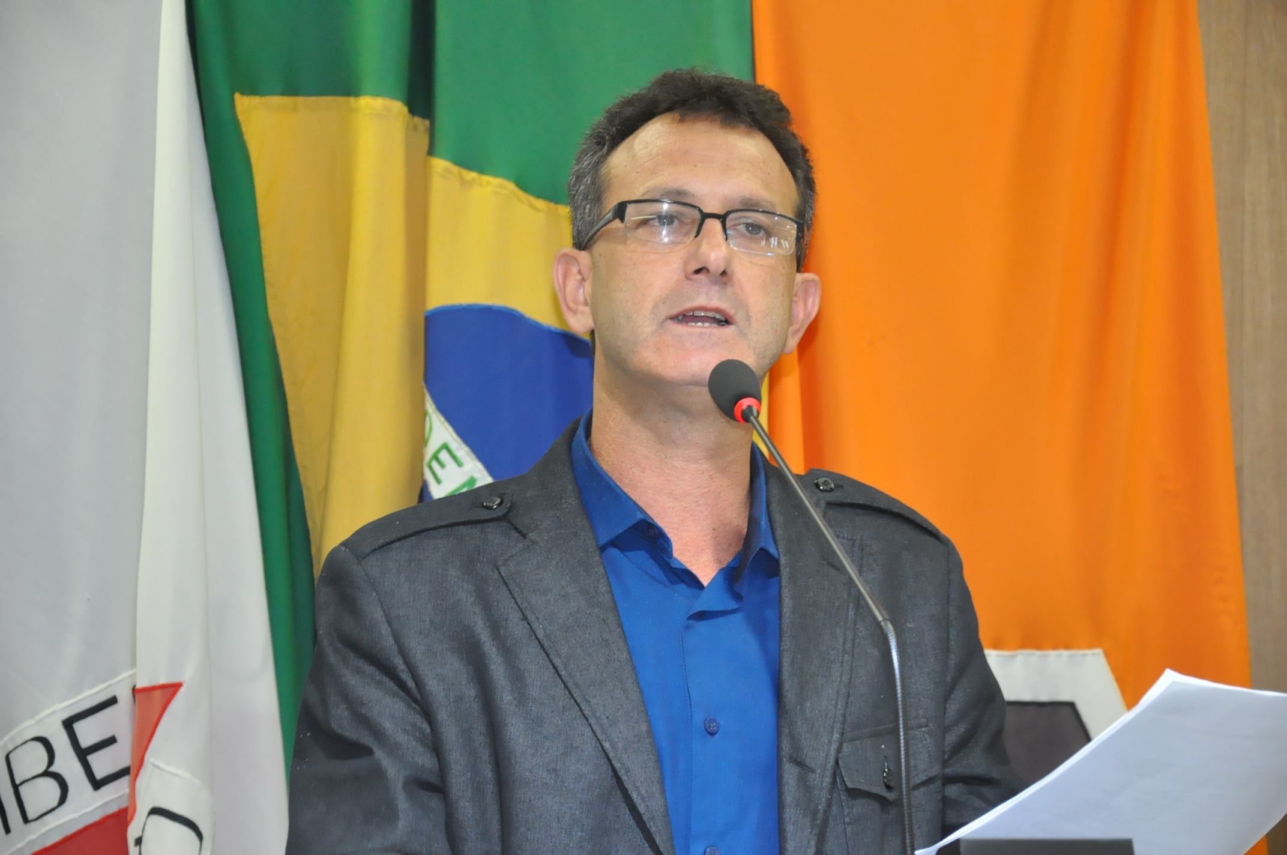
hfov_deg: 17.1
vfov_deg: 11.4
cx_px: 644
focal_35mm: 120
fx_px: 4285
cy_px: 428
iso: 2000
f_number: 5.3
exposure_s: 1/60
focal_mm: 80
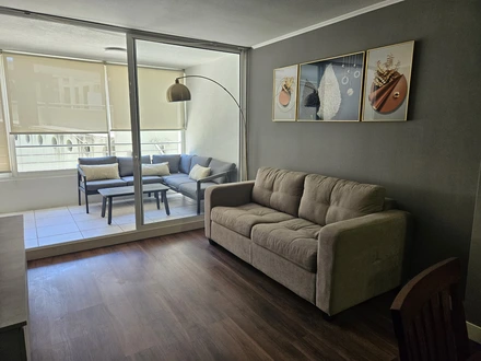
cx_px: 240
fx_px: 320
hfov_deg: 73.9
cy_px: 180
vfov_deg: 58.9
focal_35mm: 23
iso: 200
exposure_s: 1/190
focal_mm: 5.4
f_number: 1.8
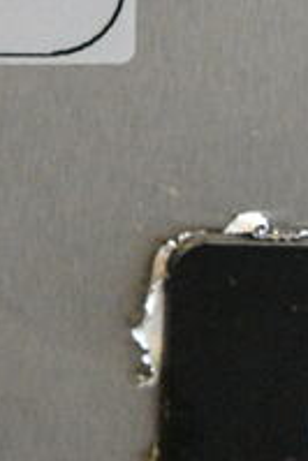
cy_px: -1
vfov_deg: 9.3
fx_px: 2818
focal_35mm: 220
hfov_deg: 6.1
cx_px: -276
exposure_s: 1/100
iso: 6400
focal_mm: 32
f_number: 6.3
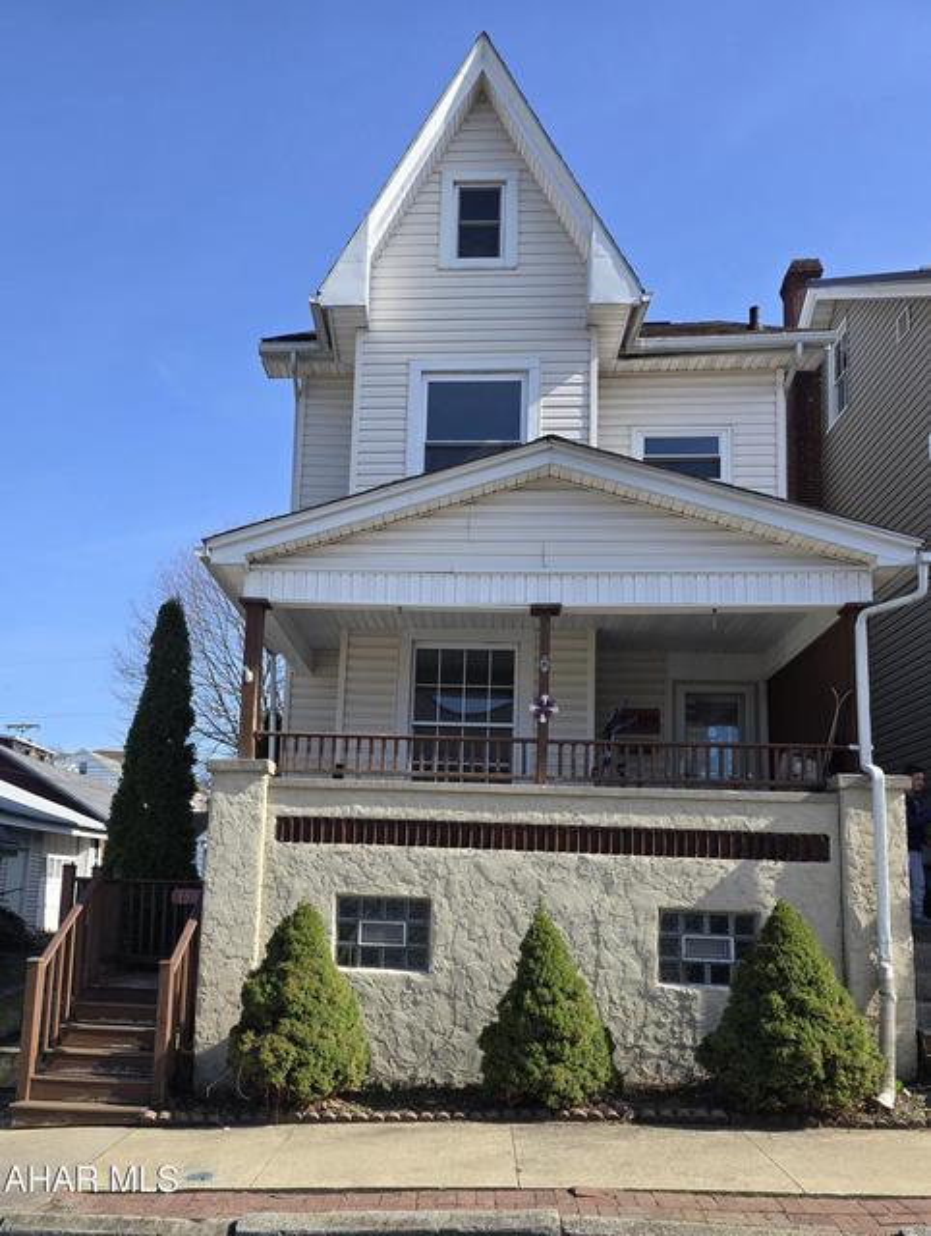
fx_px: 823
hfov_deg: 59.0
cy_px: 618
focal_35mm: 23
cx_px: 466
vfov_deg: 73.8
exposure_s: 1/556
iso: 12
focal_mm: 6.3
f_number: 1.7
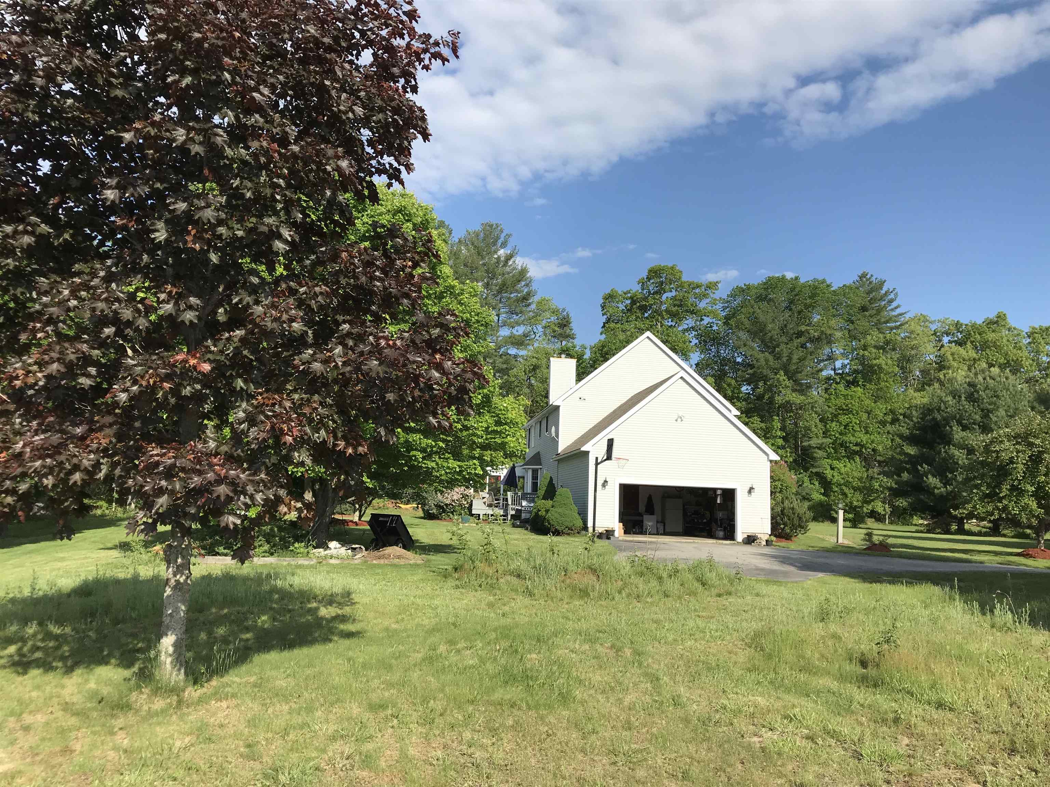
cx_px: 525
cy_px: 394
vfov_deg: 49.7
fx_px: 849
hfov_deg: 63.4
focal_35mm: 28
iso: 20
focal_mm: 3.99
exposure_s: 1/2179
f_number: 1.8
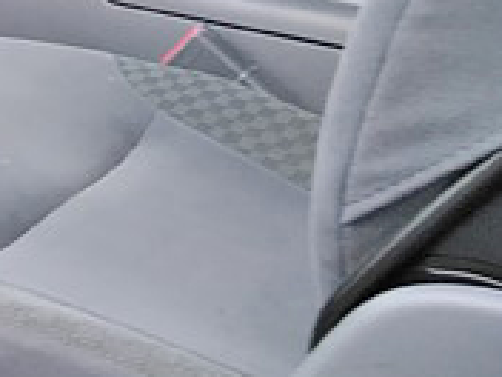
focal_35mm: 98
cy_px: -151
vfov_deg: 14.3
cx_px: -396
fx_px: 1421
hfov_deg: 16.7
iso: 95
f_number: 2.2
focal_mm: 3.46
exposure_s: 1/30
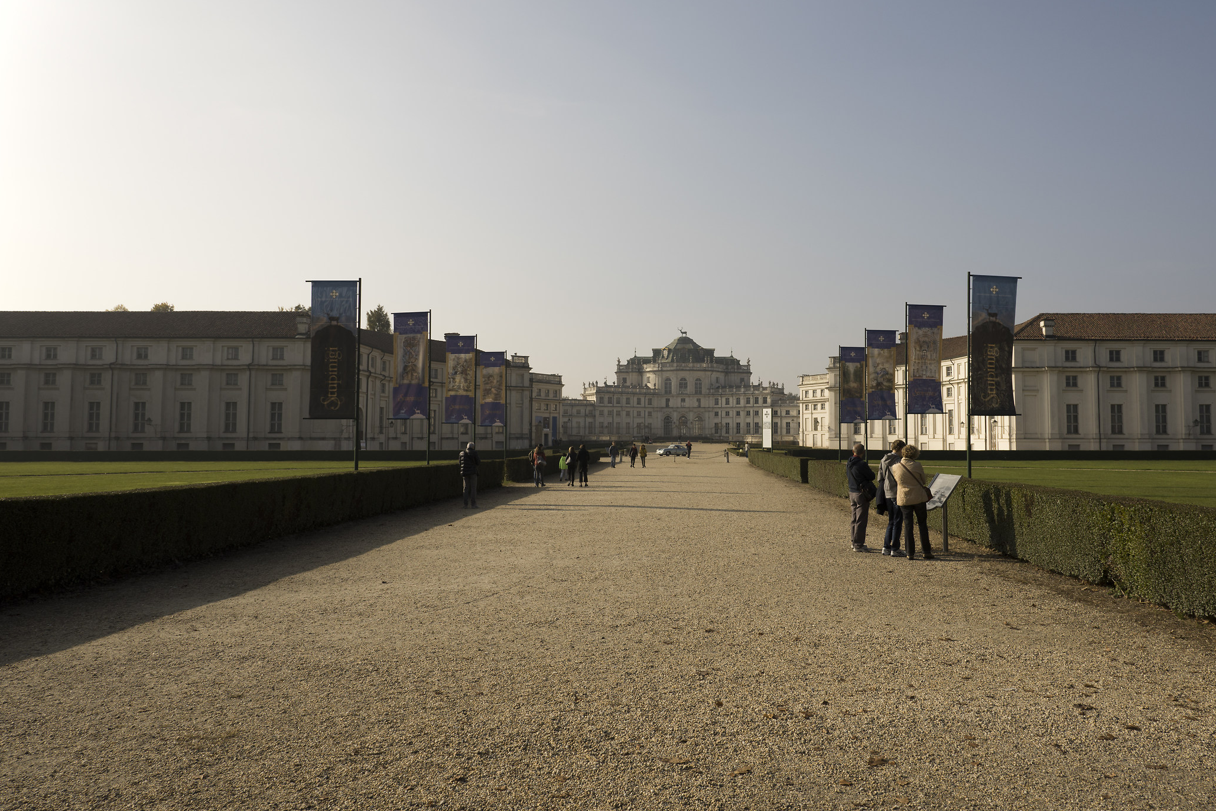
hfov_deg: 65.1
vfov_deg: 46.4
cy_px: 376
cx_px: 698
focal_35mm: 28
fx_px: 946
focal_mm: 24
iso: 100
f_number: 10
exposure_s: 1/250
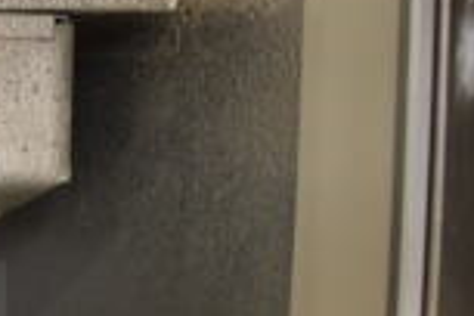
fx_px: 1422
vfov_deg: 12.7
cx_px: -338
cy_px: 164
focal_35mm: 108
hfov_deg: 16.4
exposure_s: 1/30
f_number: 3.5
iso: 320
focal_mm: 18
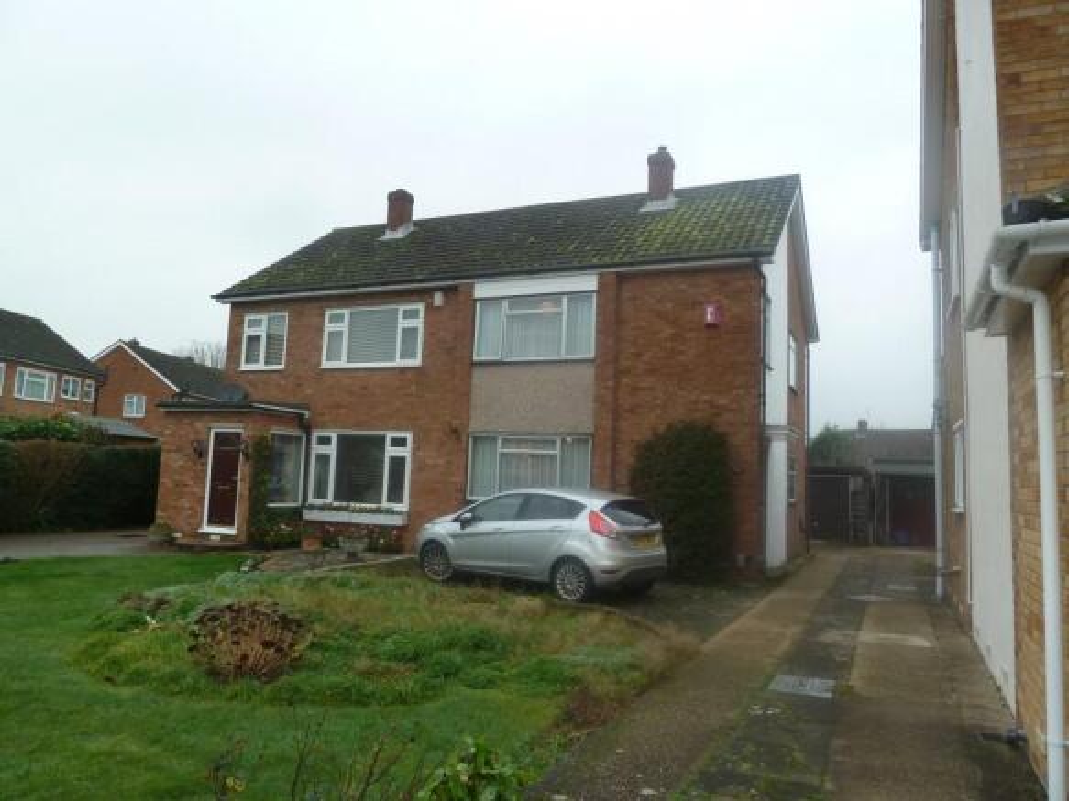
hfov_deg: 69.4
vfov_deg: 54.9
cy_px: 400
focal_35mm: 25
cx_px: 534
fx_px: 772
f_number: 3.3
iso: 100
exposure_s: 1/100
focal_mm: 4.1
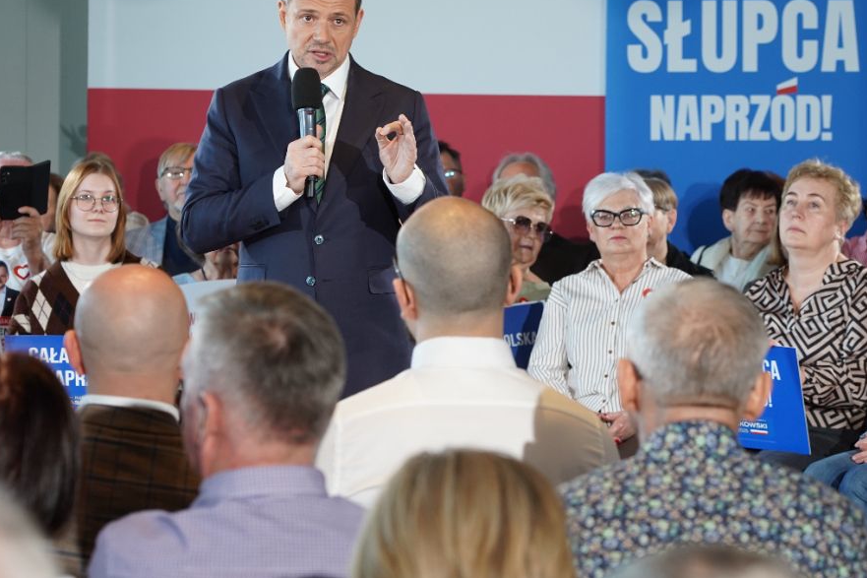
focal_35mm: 155
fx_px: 3732
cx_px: 613
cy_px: 286
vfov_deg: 8.9
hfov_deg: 13.2
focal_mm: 105
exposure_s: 1/100
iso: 1000
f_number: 5.6
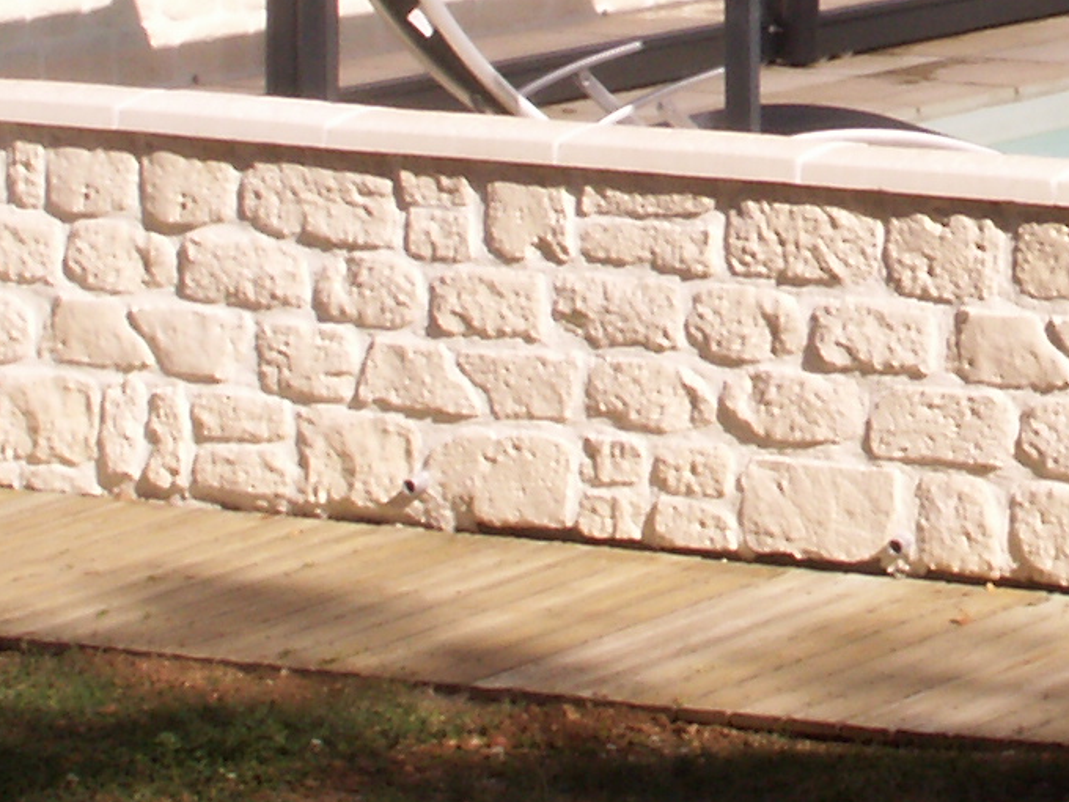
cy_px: -398
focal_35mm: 178
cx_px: 1302
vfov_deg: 8.2
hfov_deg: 10.9
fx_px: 5497
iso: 50
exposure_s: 1/160
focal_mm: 7.09
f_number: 8
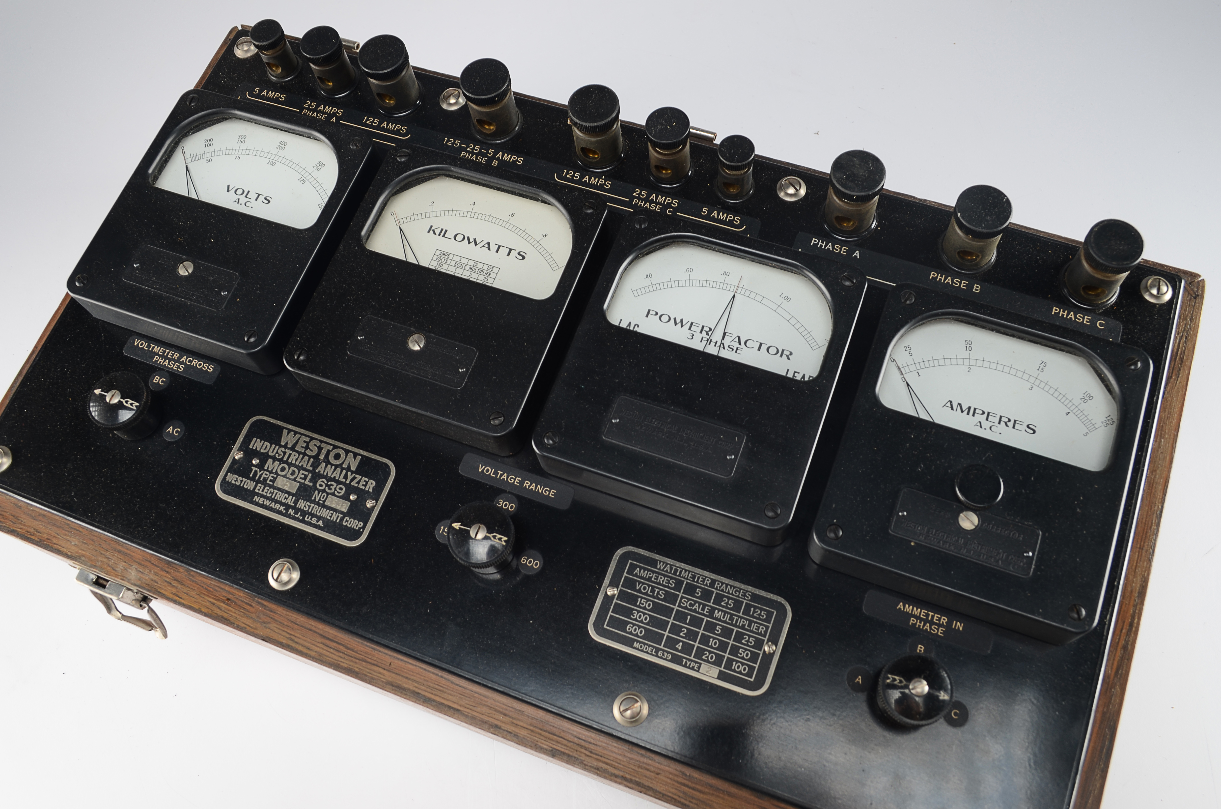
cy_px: 404
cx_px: 610
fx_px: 1117
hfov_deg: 57.3
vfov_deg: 39.8
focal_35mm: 33
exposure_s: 1/80
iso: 100
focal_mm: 22
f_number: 9
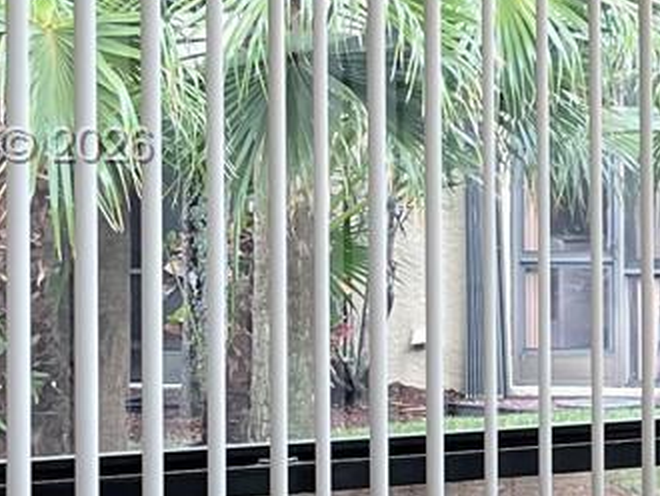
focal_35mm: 126
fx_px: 2404
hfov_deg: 14.1
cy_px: 148
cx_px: 1130
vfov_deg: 11.8
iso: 64
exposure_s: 1/120
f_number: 1.6
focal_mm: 5.1
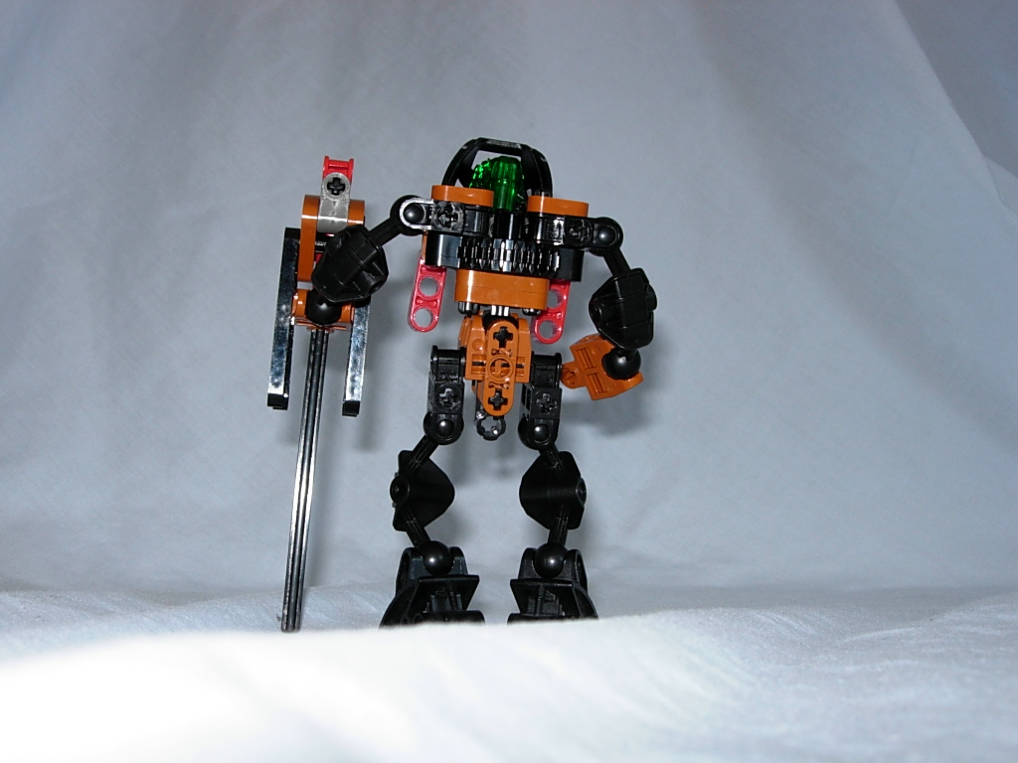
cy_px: 382
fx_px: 1206
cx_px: 509
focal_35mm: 41
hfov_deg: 45.8
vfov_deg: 35.1
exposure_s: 1/33.9
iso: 79
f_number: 4.9
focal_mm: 8.5
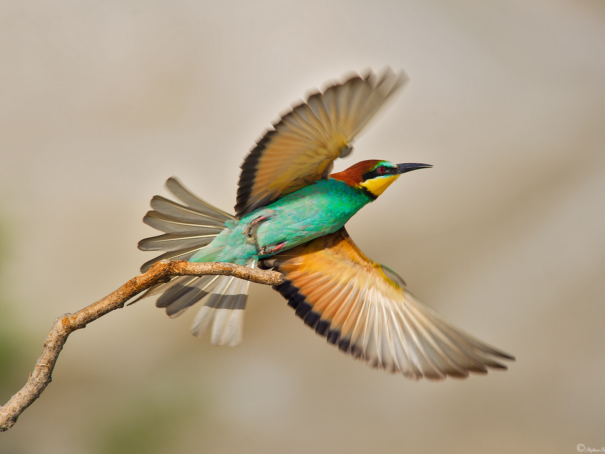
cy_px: 226
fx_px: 9509
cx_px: 287
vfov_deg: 2.7
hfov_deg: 3.6
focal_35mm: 544
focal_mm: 500
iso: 500
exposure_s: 1/1250
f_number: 7.1
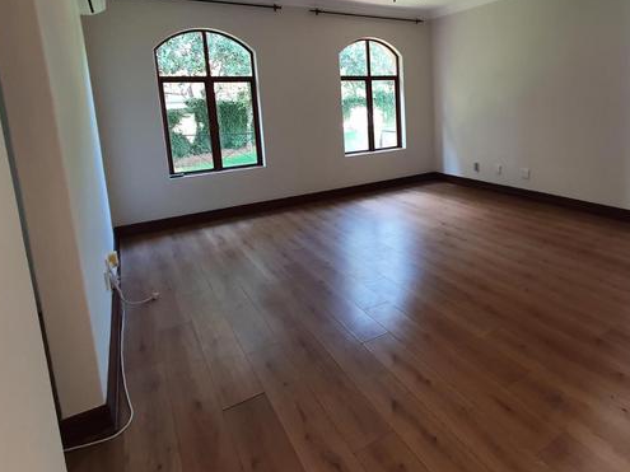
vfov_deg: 62.1
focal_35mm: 21
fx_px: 382
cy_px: 163
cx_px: 396
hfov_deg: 77.5
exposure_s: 1/50
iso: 200
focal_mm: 1.8
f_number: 2.2
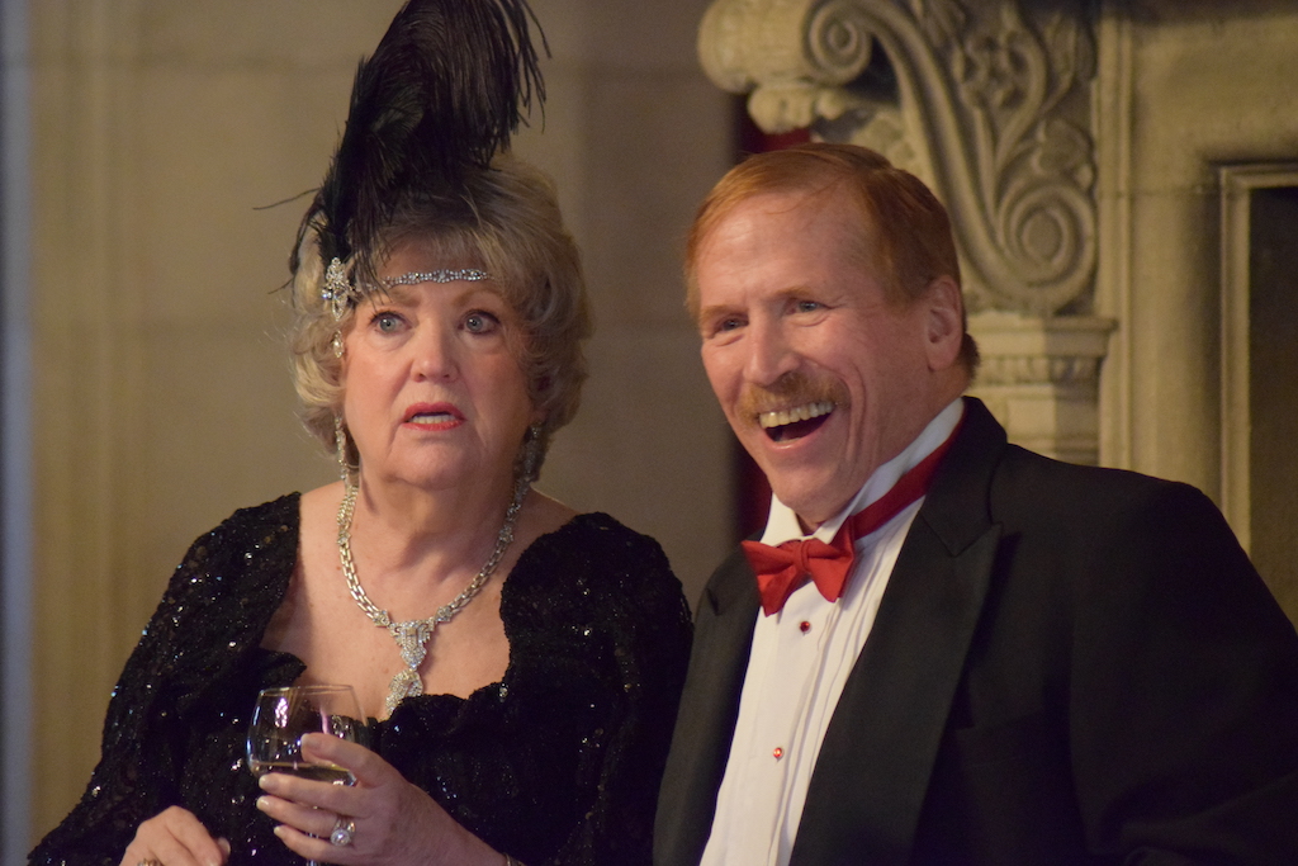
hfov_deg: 8.9
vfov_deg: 5.9
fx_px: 8384
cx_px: 649
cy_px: 433
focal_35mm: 232
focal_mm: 155
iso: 6400
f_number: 4.5
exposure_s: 1/100
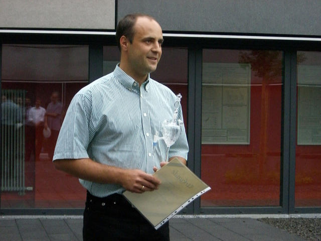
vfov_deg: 13.0
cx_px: 160
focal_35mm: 114
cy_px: 120
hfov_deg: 17.3
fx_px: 1057
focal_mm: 18.6
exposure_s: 1/100
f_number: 5.2
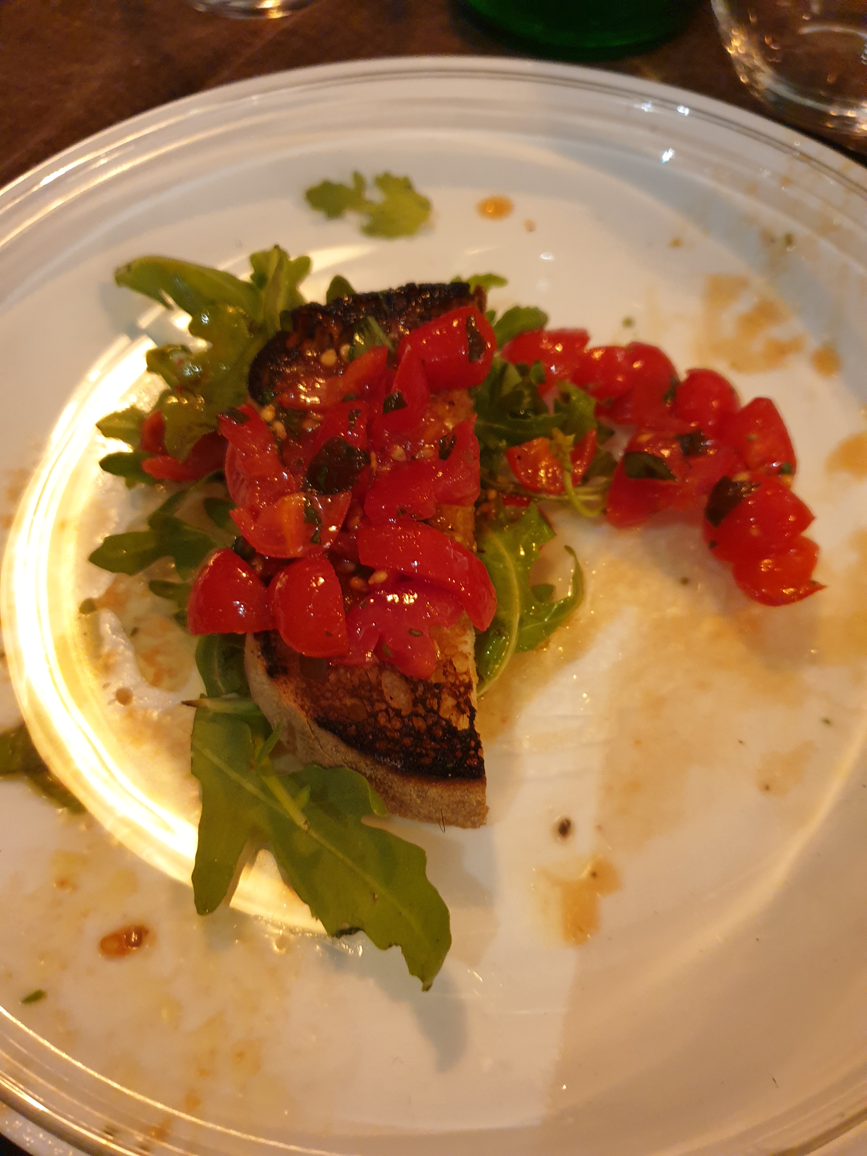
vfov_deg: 67.3
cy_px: 578
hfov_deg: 53.1
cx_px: 434
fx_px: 868
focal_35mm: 26
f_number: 1.5
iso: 320
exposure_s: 1/25
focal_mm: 4.3
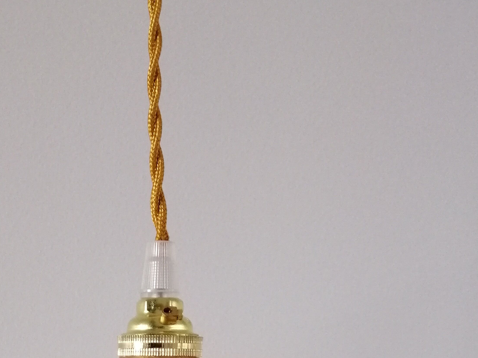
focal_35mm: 63
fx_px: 870
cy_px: 445
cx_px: 90
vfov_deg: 21.4
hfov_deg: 29.9
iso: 250
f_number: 1.8
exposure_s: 1/33.3
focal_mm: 3.95
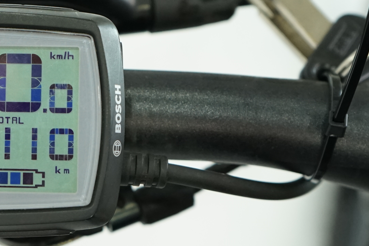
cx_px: 12
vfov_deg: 13.3
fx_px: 1056
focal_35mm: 103
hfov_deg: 19.3
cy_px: 142
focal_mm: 37
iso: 1600
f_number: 5
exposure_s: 1/200
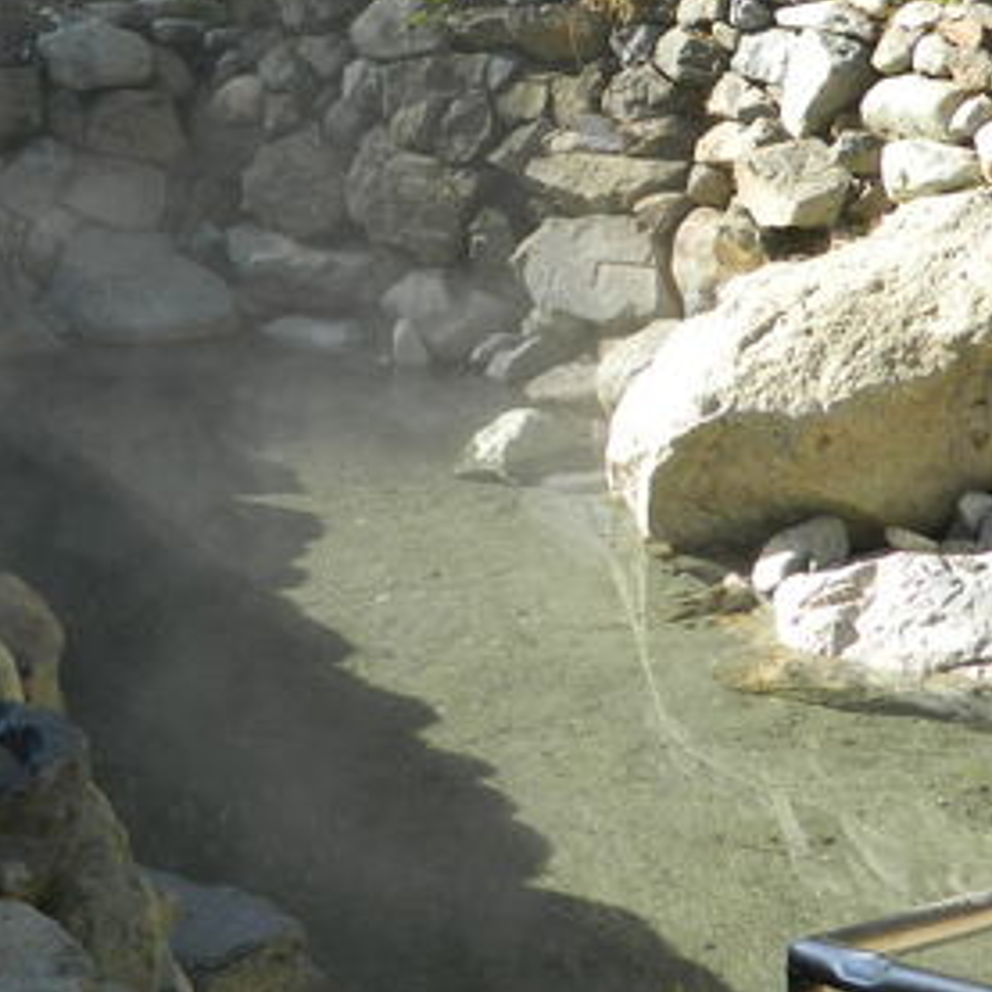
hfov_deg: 21.7
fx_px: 2561
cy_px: 218
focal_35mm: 79
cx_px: 254
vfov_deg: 21.7
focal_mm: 5.6
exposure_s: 1/250
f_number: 3.2
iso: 80
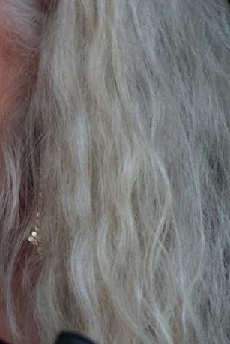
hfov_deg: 1.1
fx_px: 12200
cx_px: -55
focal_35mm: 1276
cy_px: 108
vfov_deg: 1.6
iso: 100
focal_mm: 167.98
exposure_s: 1/80
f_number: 4
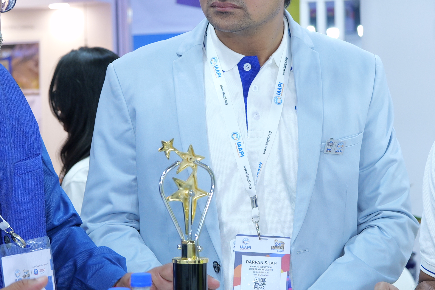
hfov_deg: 20.2
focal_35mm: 101
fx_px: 1220
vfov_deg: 13.5
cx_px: 235
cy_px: 122
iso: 800
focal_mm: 34
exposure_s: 1/160
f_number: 4
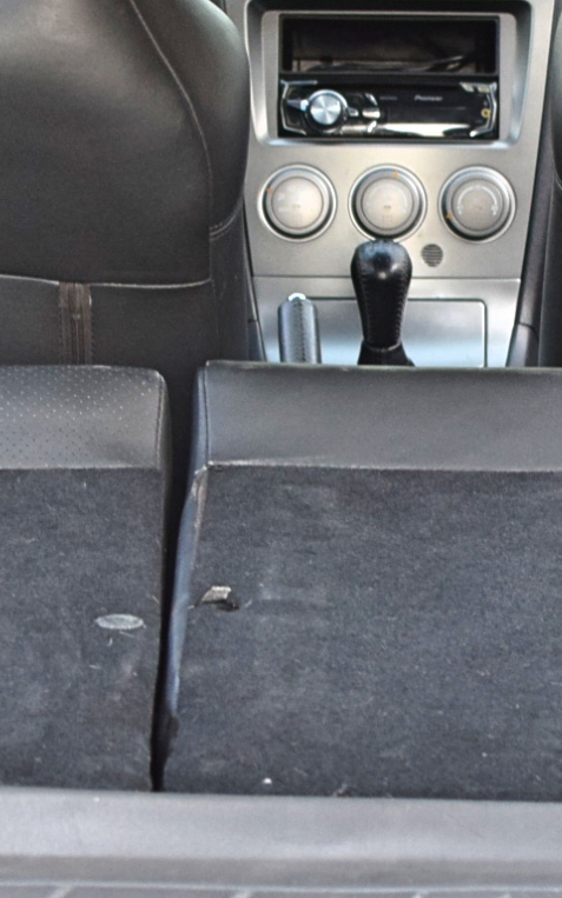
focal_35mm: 210
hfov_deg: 6.2
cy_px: 541
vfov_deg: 10.0
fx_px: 5145
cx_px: 375
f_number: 4
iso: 800
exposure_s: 1/60
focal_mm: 35
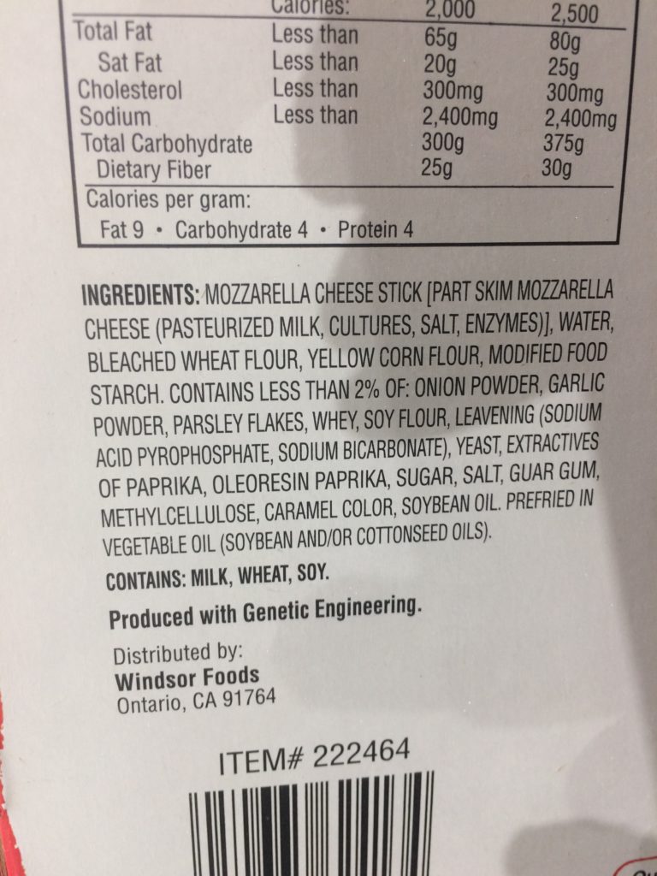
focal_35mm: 29
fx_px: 734
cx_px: 328
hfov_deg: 48.2
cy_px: 438
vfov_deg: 61.7
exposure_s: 1/30
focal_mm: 4.15
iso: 80
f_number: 2.2
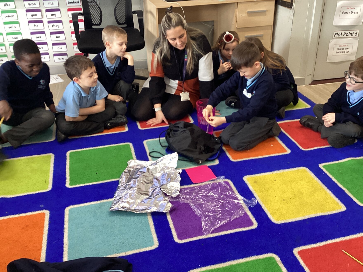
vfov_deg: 39.6
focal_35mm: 36
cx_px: 198
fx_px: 378
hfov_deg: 51.3
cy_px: 125
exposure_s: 1/50
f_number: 2.4
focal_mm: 3.3
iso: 200
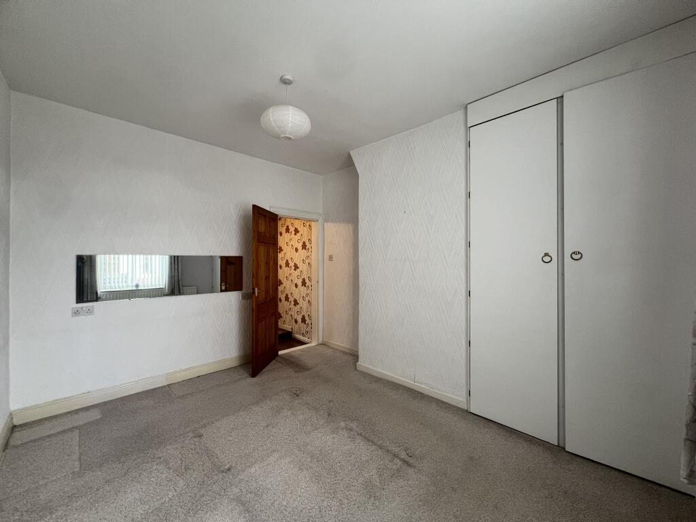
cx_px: 348
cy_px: 261
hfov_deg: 106.2
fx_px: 261
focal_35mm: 13
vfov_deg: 89.9
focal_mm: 1.57
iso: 160
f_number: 1.8
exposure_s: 1/50
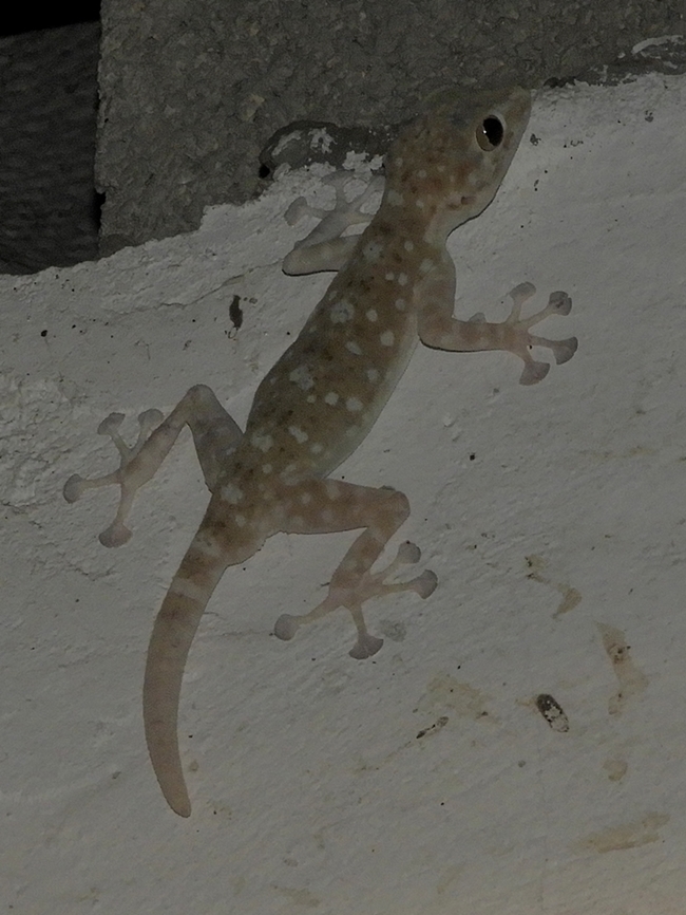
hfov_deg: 8.3
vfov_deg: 11.0
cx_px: 343
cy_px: 458
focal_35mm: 180
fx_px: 4754
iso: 200
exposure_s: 1/60
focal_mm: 32.2
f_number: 5.3
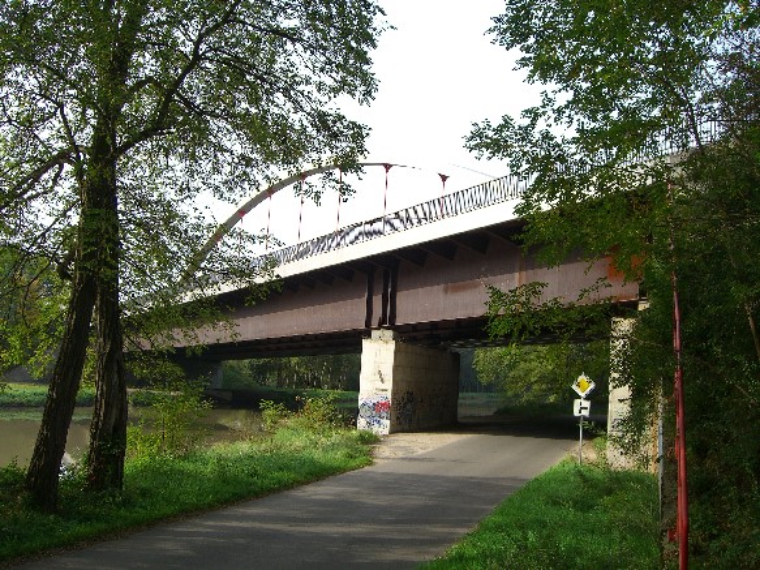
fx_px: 834
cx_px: 380
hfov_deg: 49.0
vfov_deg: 37.7
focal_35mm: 38
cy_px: 285
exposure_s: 1/250
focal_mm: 7.9
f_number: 4
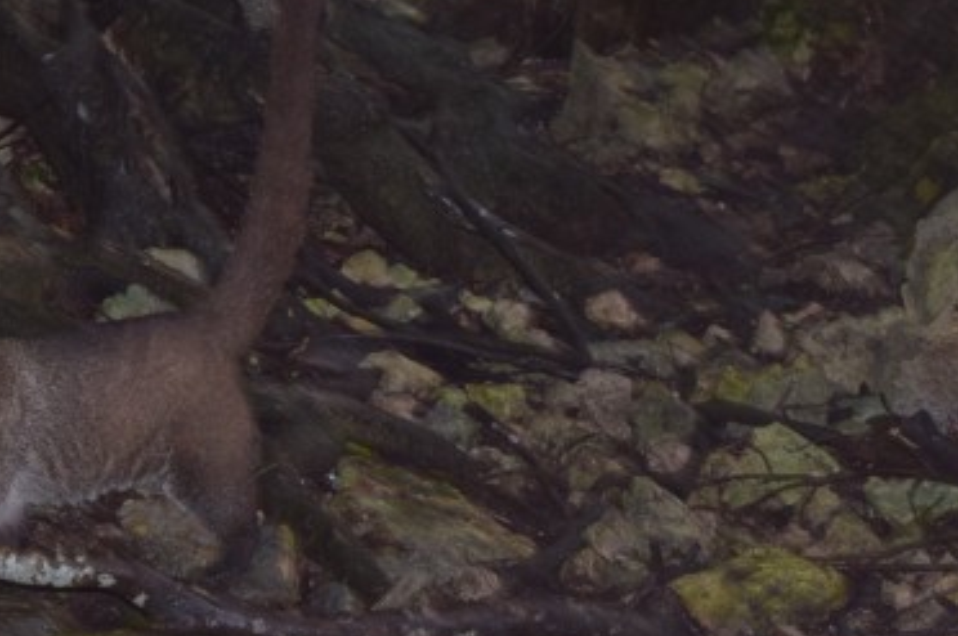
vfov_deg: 6.0
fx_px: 6043
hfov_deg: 9.0
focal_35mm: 227
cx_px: 41
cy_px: 270
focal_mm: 55
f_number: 5.6
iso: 800
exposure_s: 1/30
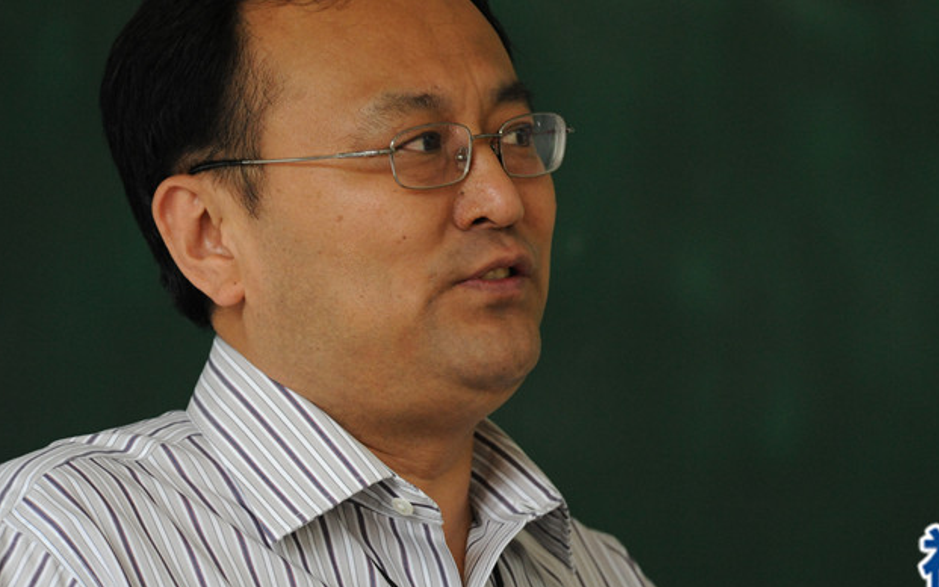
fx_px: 6039
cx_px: 573
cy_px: 245
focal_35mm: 236
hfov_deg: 8.9
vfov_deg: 5.6
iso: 3200
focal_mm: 180
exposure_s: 1/80
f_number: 5
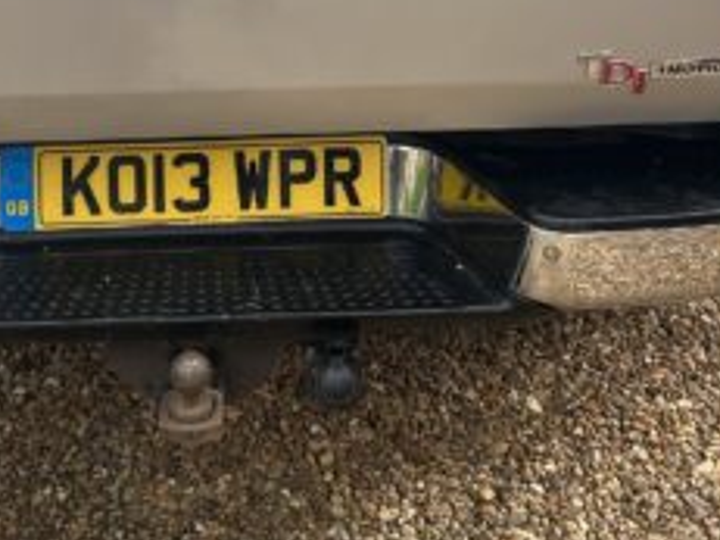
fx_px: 1497
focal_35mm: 72
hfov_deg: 27.0
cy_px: -81
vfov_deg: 19.4
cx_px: 318
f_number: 1.5
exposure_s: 1/1000
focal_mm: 5.7
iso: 50
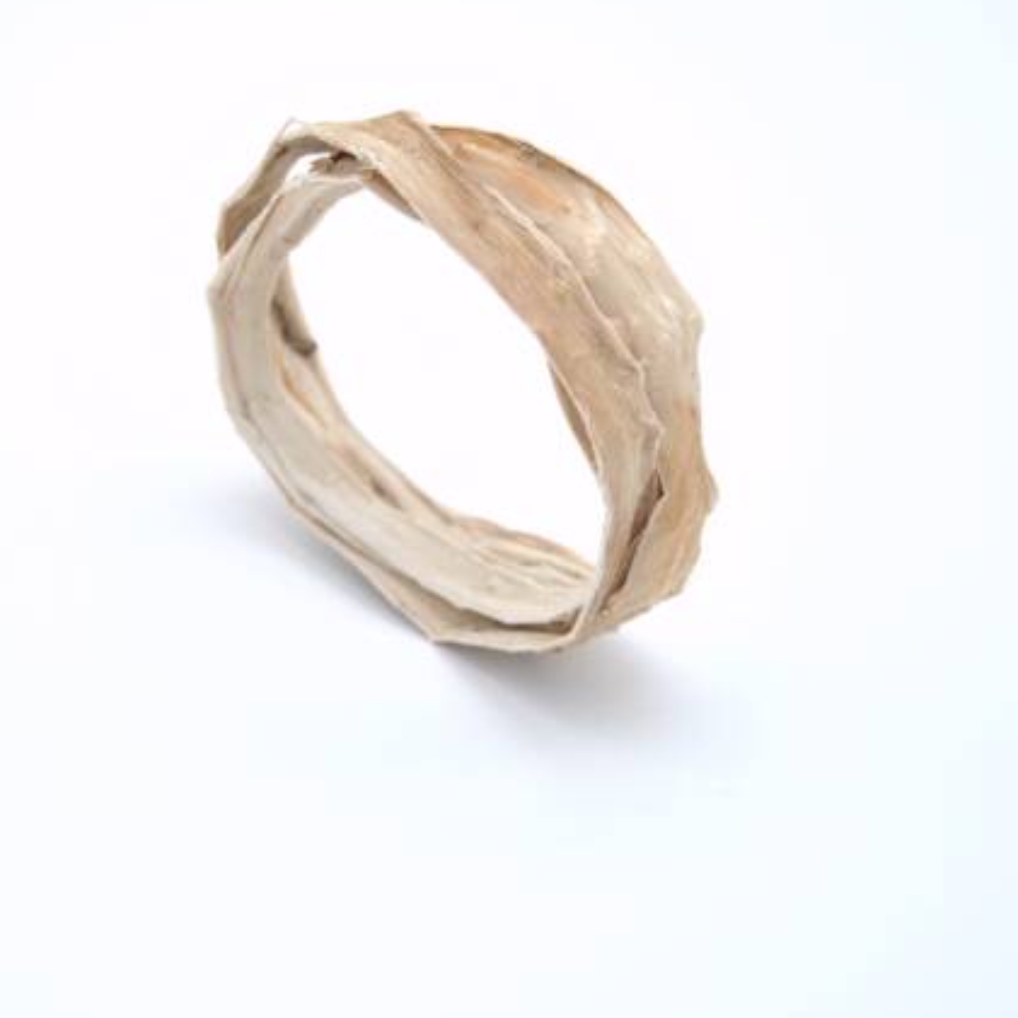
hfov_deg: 21.9
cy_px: 428
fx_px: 2628
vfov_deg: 21.9
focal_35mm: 79
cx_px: 401
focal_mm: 34
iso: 200
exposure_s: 1/90
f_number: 5.6
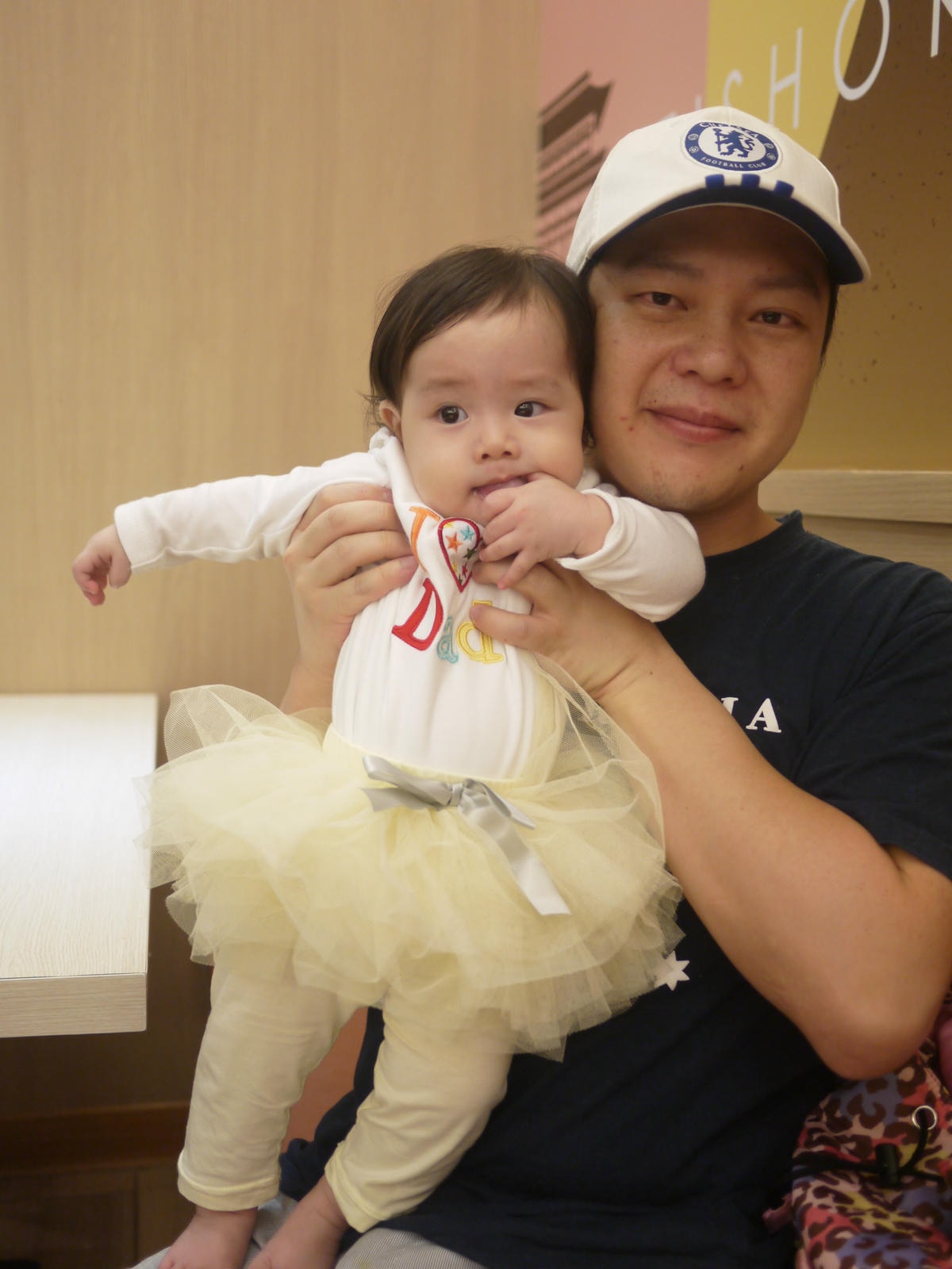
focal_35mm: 40
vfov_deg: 46.8
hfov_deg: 36.0
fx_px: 1467
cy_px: 634
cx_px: 476
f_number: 1.7
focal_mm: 20
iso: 400
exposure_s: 1/80
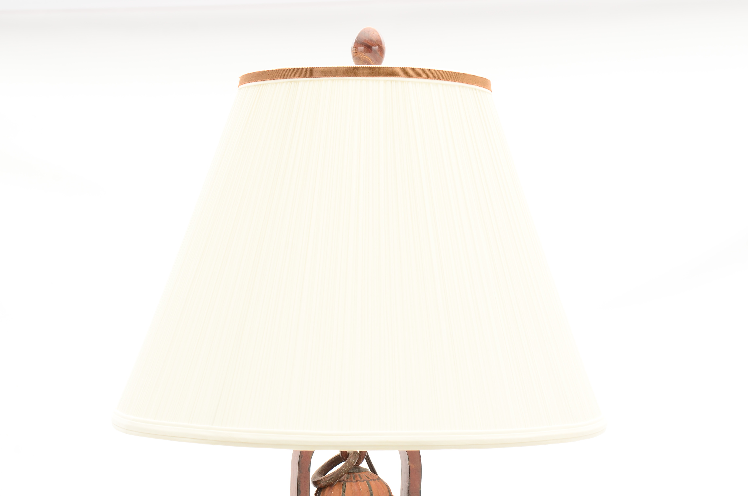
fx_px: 1711
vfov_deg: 16.5
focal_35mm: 82
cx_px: 374
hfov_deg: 24.7
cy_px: 248
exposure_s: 1/60
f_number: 10
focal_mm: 55
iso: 320
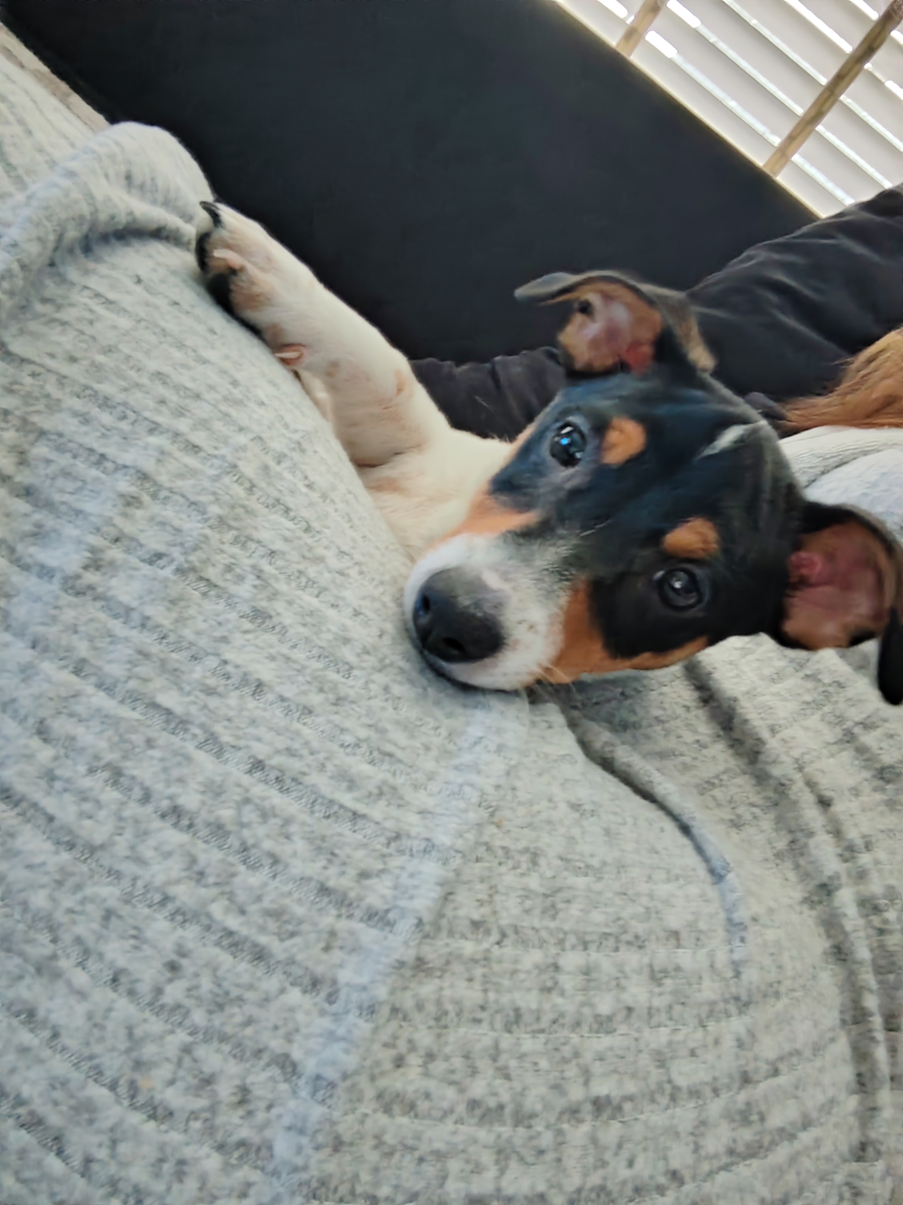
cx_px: 452
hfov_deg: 58.8
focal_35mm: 23
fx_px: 801
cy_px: 602
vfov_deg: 74.0
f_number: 2.4
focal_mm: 2.66
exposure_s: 1/20
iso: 3200
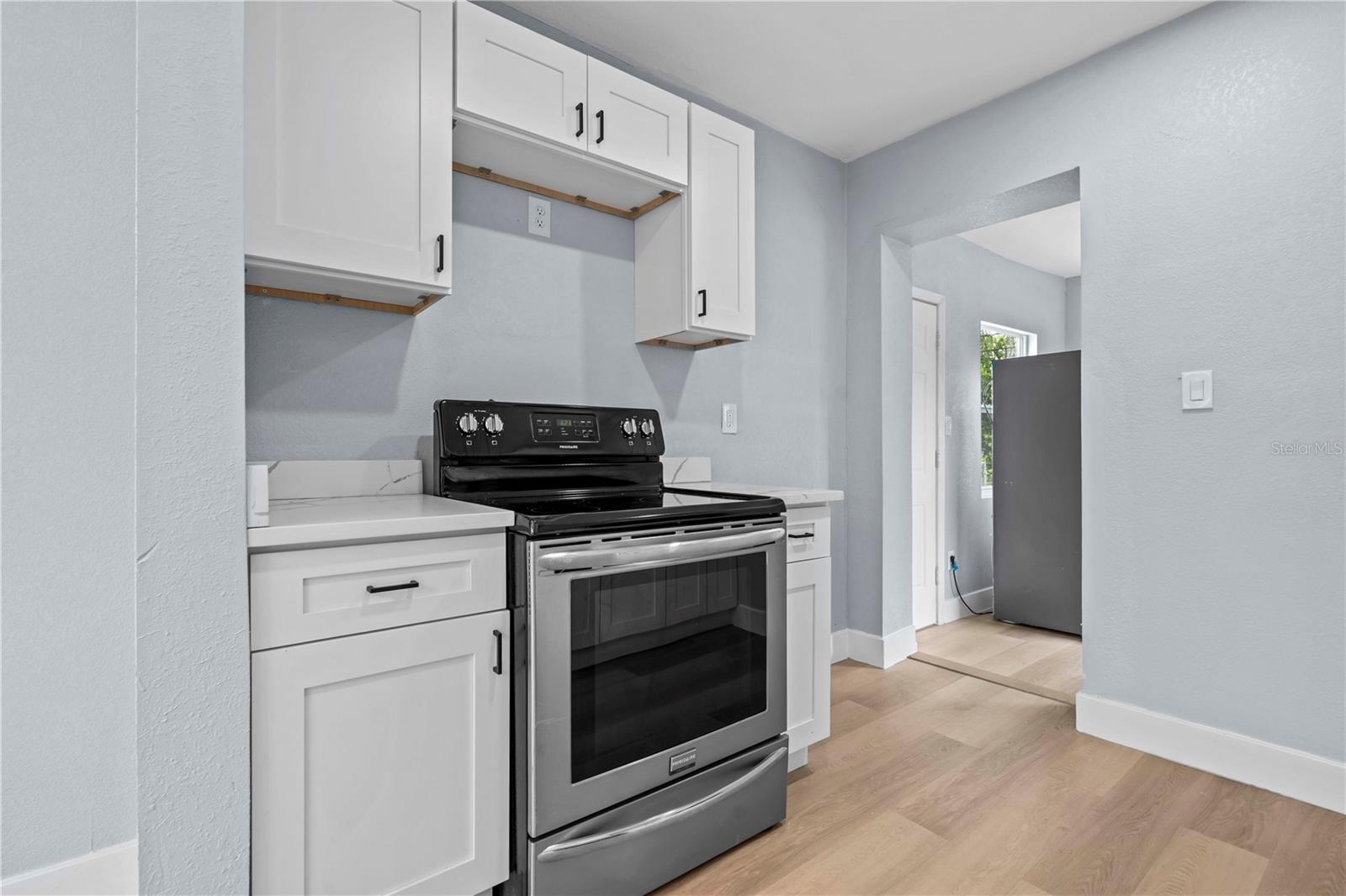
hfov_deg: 96.7
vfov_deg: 73.7
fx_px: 598
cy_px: 448
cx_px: 673
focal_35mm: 16
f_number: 8
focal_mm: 16
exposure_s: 1/1.67
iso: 160
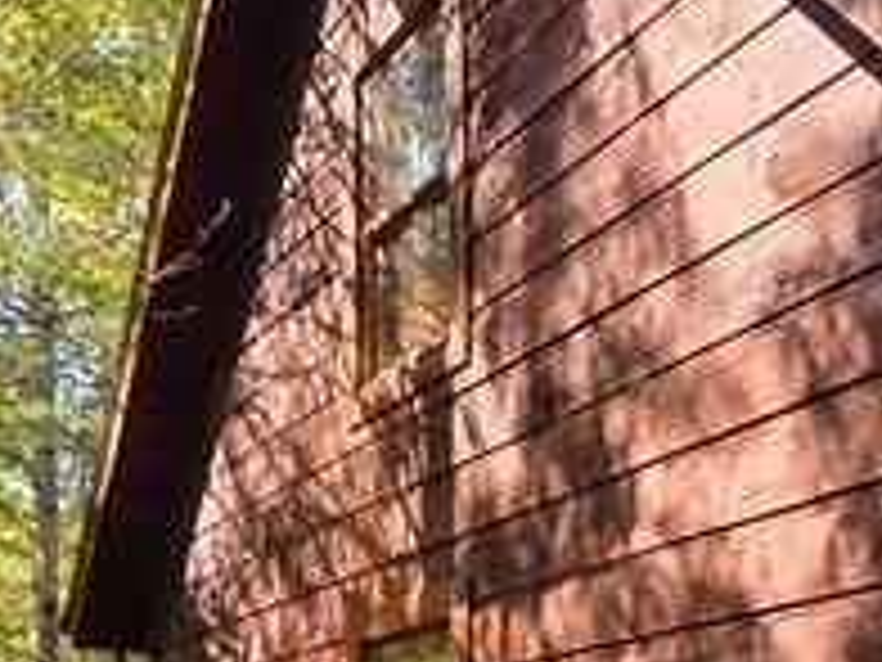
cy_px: 829
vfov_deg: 24.5
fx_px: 1350
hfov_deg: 33.1
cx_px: 886
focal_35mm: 53
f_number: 1.9
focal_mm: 2.2
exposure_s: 1/273
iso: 40
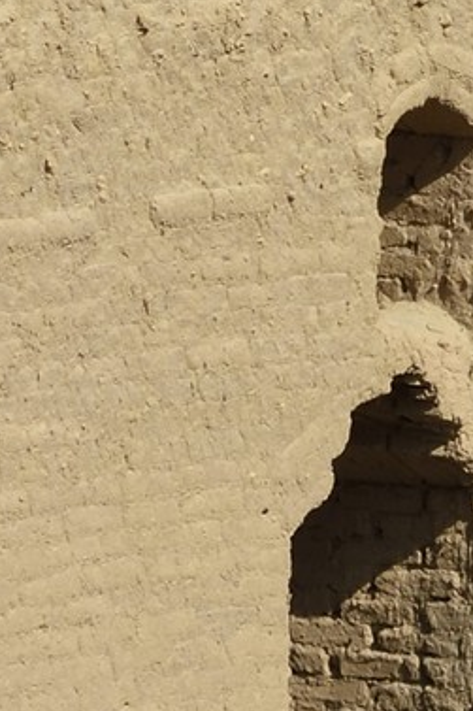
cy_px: -184
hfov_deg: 1.1
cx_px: 1457
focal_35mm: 1277
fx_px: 25189
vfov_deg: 1.6
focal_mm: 200
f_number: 13
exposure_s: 1/250
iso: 200
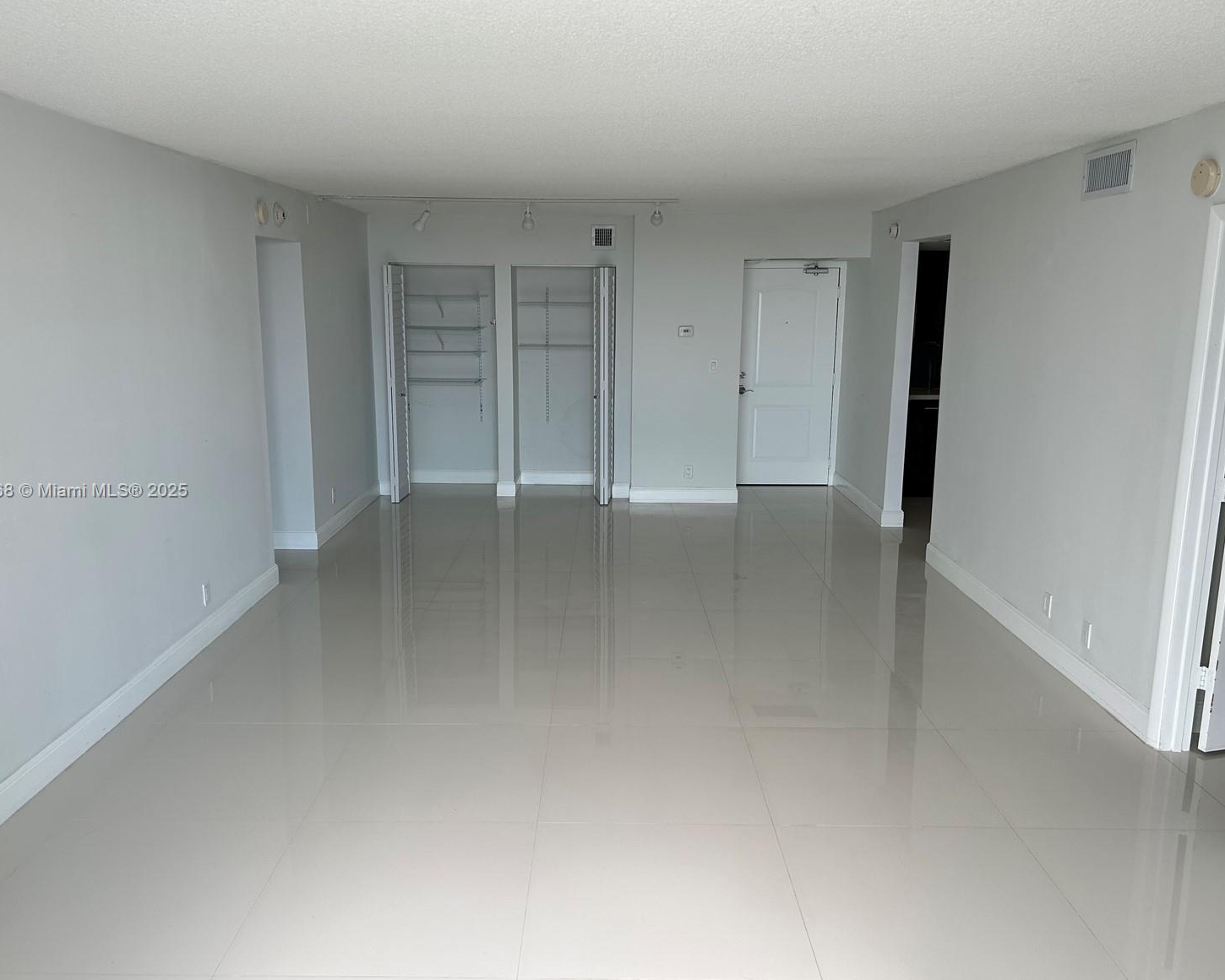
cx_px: 593
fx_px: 1015
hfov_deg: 62.2
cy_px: 492
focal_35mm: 28
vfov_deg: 51.5
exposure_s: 1/536
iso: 50
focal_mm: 5.7
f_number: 1.5
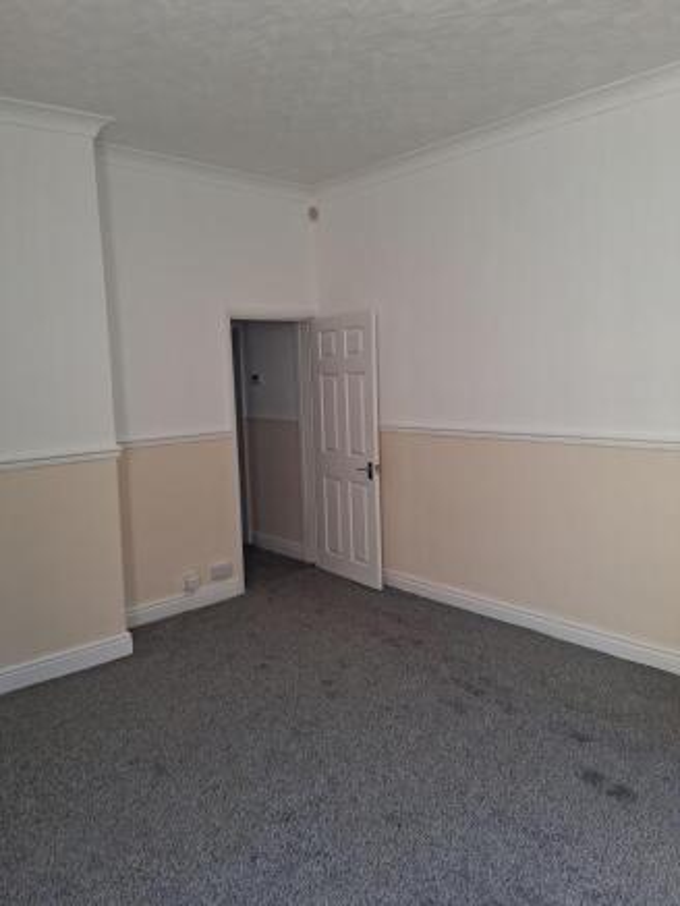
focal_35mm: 26
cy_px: 453
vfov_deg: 67.3
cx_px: 340
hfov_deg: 53.1
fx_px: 681
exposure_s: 1/120
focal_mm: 3.98
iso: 100
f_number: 1.8
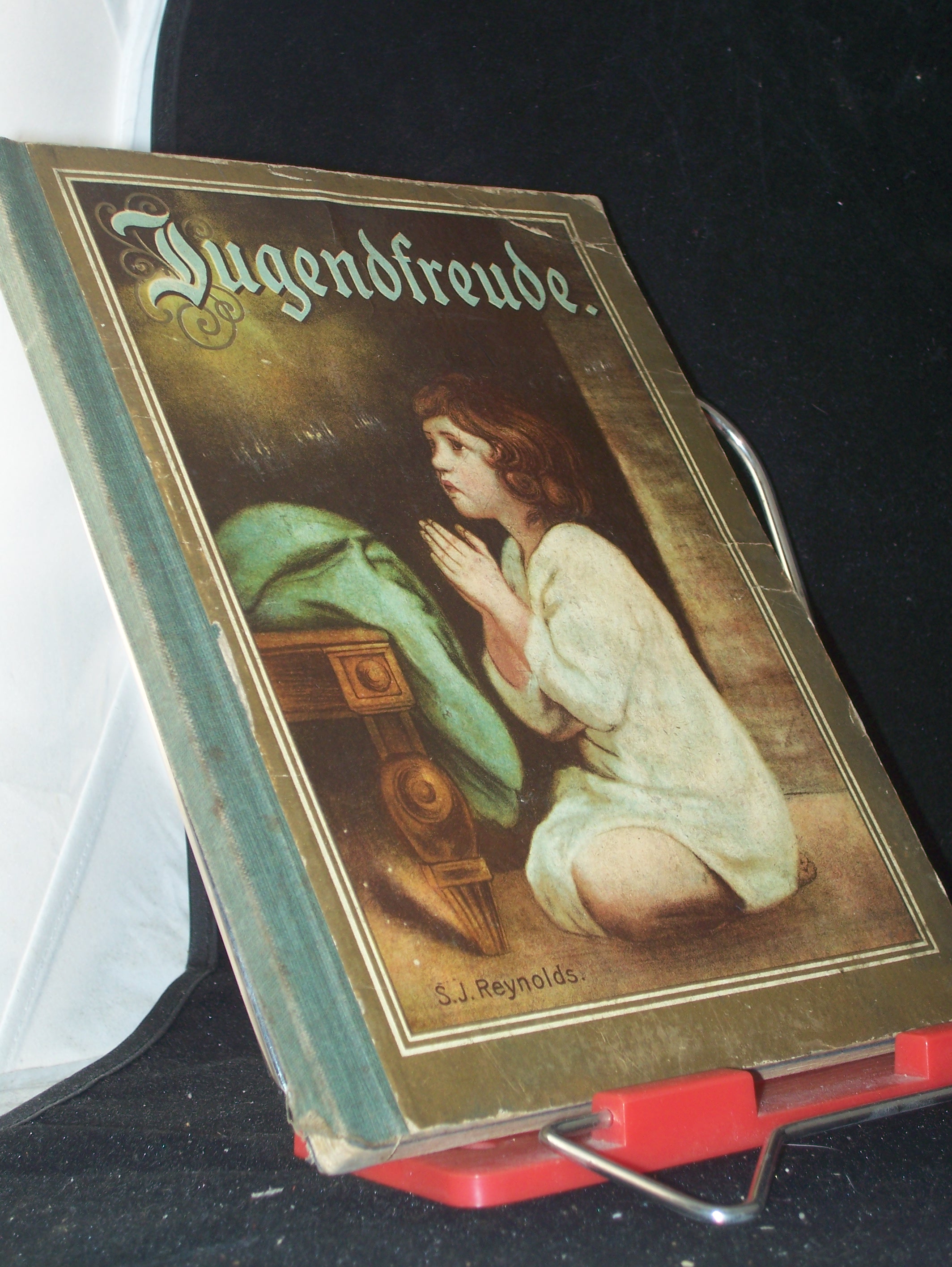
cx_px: 476
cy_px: 634
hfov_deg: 22.3
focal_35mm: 66
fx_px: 2417
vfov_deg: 29.4
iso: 80
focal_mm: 11
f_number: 3.6
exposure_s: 1/80
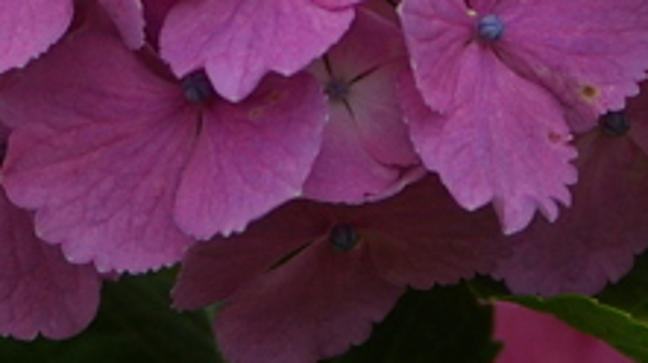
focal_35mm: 510
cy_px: -243
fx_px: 8758
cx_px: 947
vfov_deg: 2.4
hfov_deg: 4.2
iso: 200
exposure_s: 1/90
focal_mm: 70
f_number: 5.6
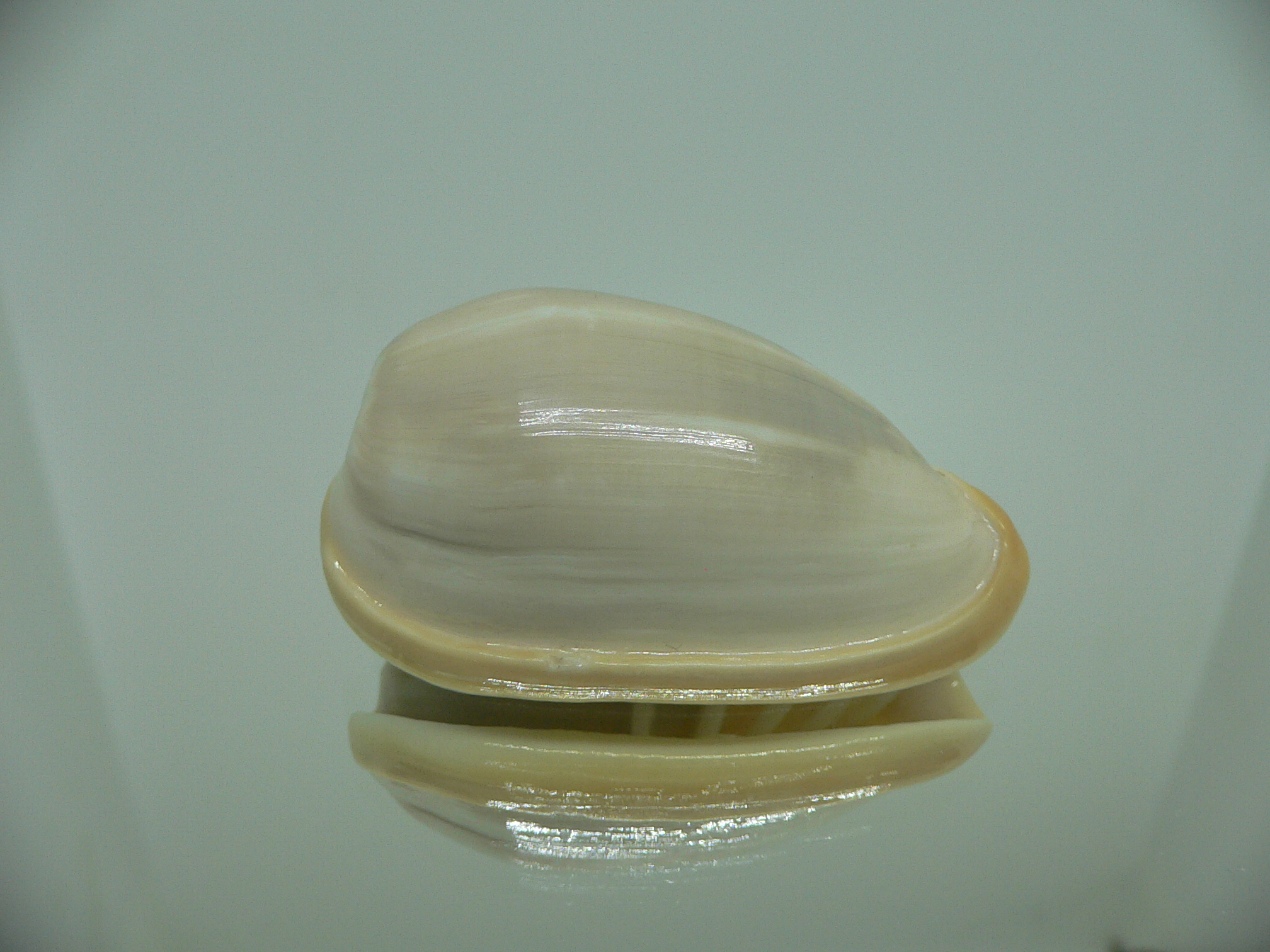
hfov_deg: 52.6
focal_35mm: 35
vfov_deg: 40.7
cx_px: 635
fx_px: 1284
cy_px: 476
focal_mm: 4.6
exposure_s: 1/60
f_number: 2.8
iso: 100
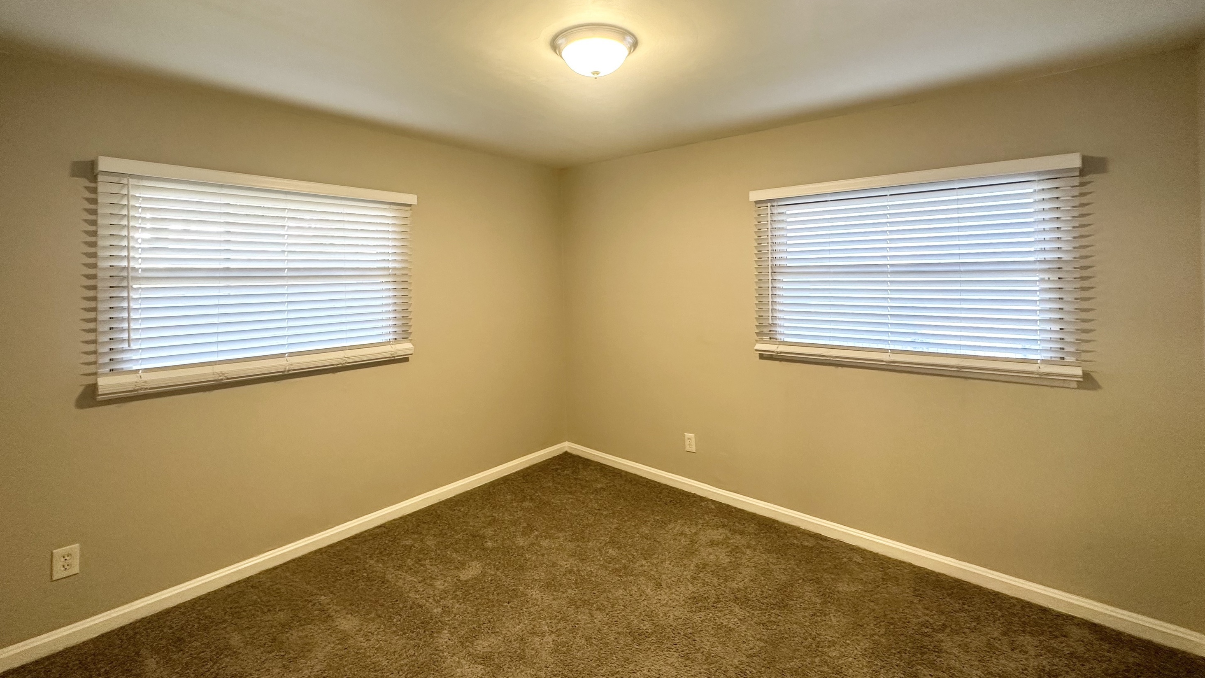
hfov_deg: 99.3
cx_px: 582
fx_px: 511
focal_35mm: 16
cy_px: 269
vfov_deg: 66.4
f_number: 2.2
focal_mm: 2.22
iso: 160
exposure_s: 1/60
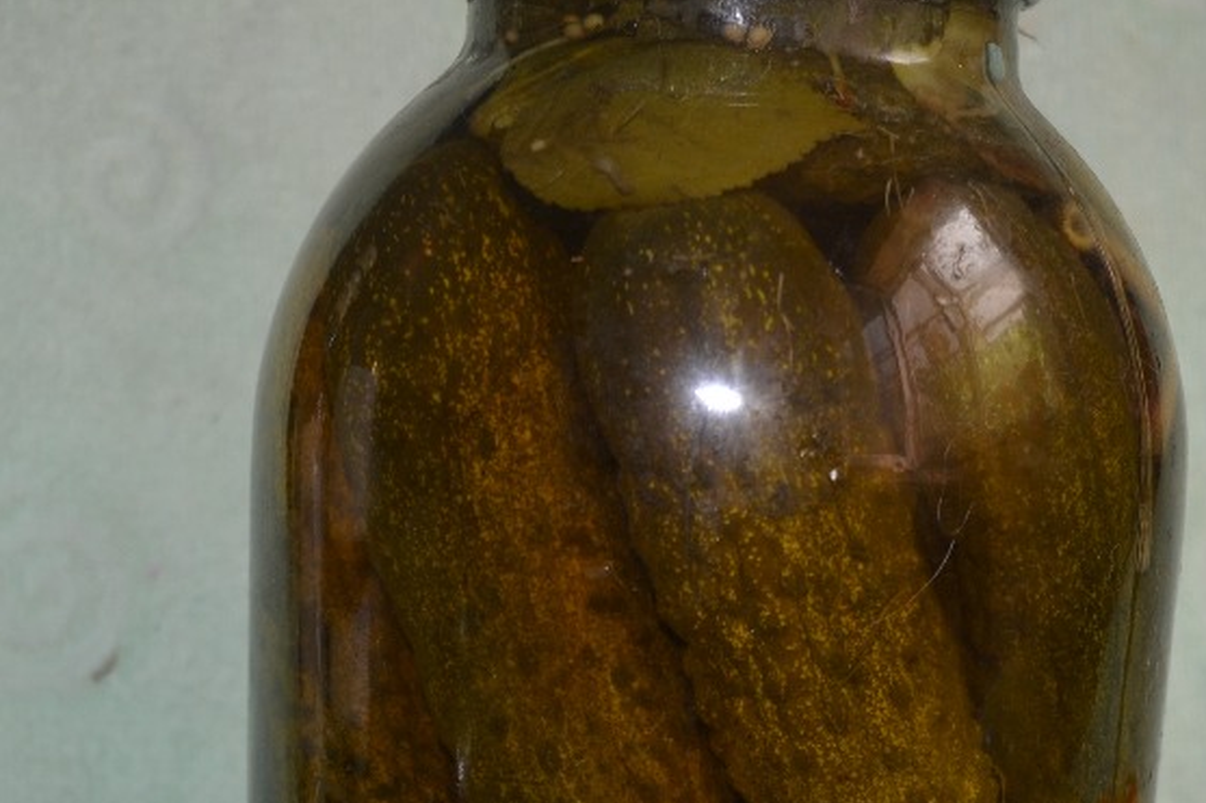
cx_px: 682
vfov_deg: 20.9
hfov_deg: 31.4
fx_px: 2143
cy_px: 697
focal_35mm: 64
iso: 220
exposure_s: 1/60
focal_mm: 22
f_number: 3.8
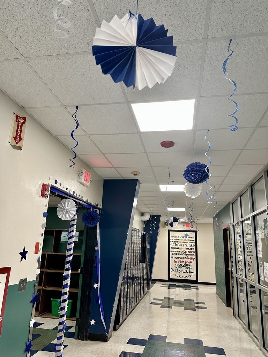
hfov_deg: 56.8
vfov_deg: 71.6
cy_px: 178
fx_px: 248
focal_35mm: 24
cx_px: 134
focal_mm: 6.86
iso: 200
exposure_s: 1/120
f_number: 1.78
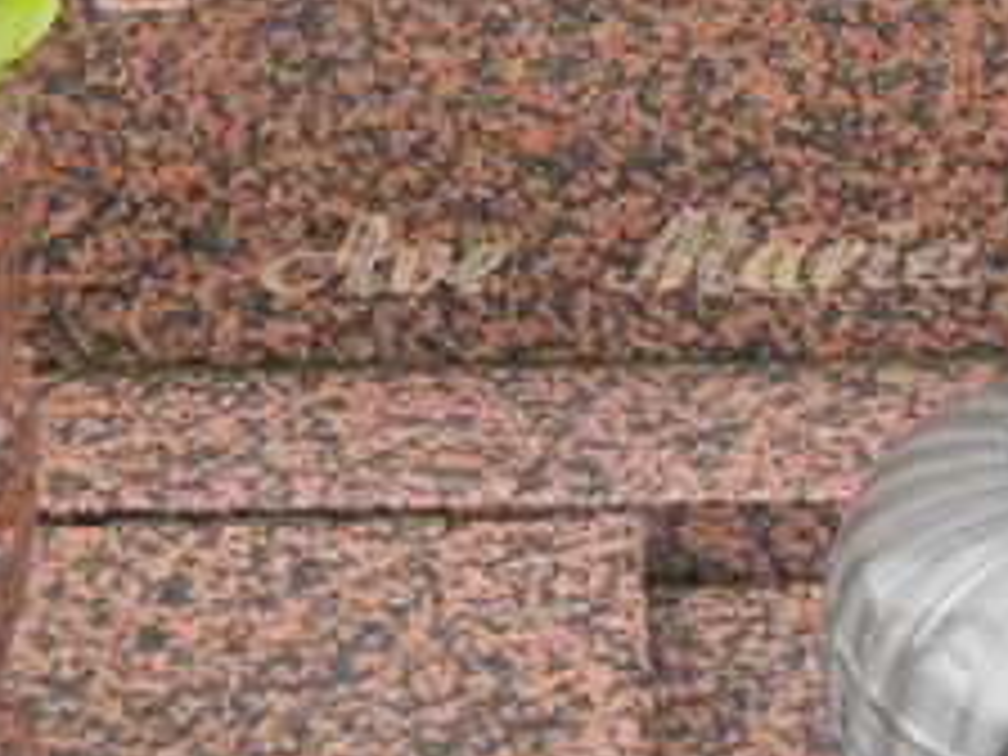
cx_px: 626
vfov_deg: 9.3
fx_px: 4572
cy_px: -266
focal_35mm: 157
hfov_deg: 12.6
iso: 80
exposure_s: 1/99.6
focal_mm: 9.9
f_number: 4.2
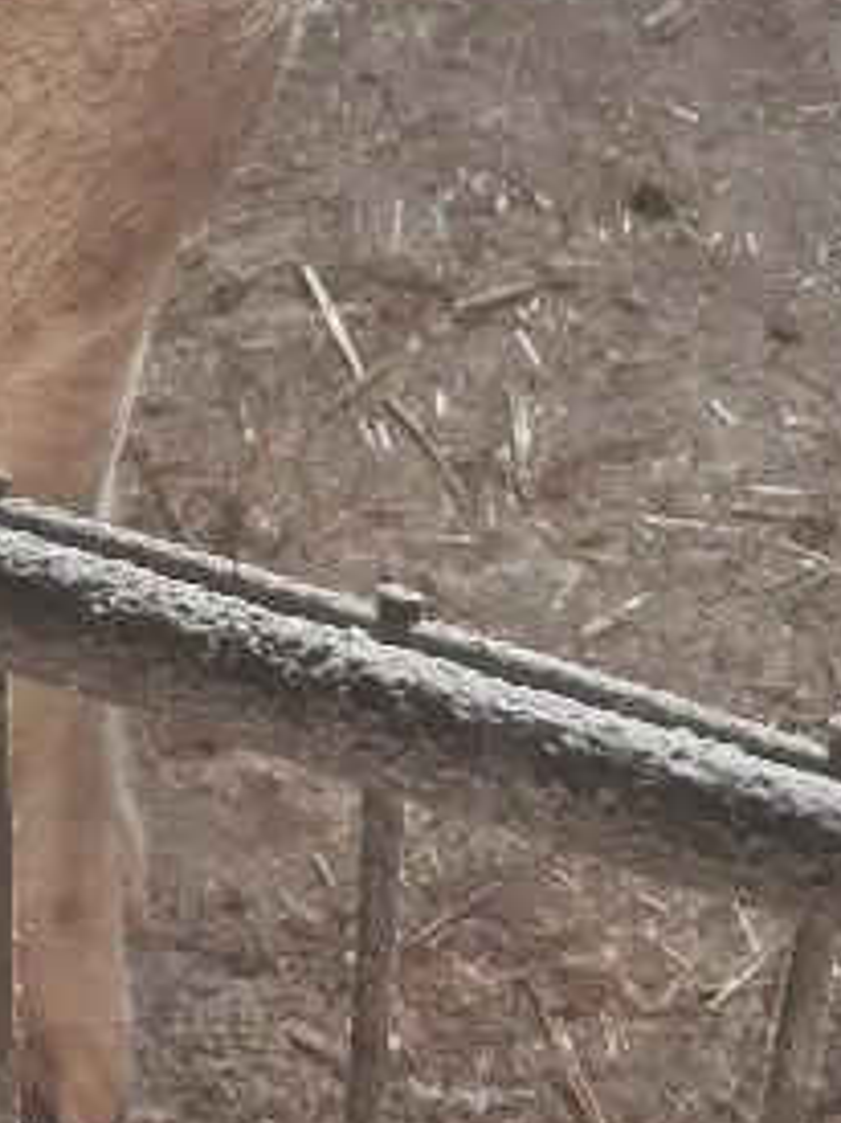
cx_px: -429
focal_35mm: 131
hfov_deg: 10.9
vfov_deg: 14.8
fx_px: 4247
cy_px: 14
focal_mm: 4
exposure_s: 1/100
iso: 200
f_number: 1.8
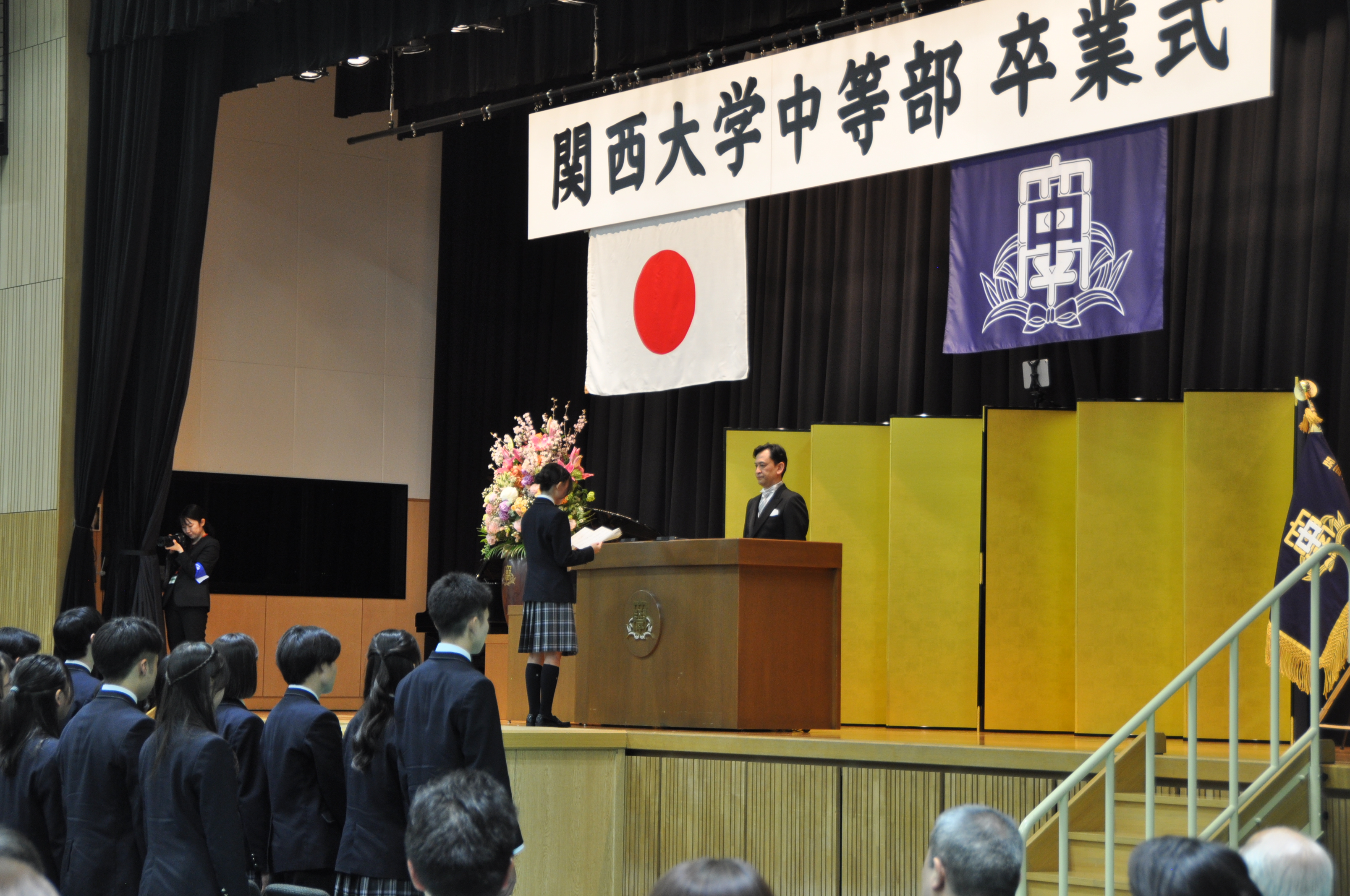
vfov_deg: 18.1
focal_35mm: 75
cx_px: 675
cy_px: 448
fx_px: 2809
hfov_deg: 27.0
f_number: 4.8
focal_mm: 50
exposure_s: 1/60
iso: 560
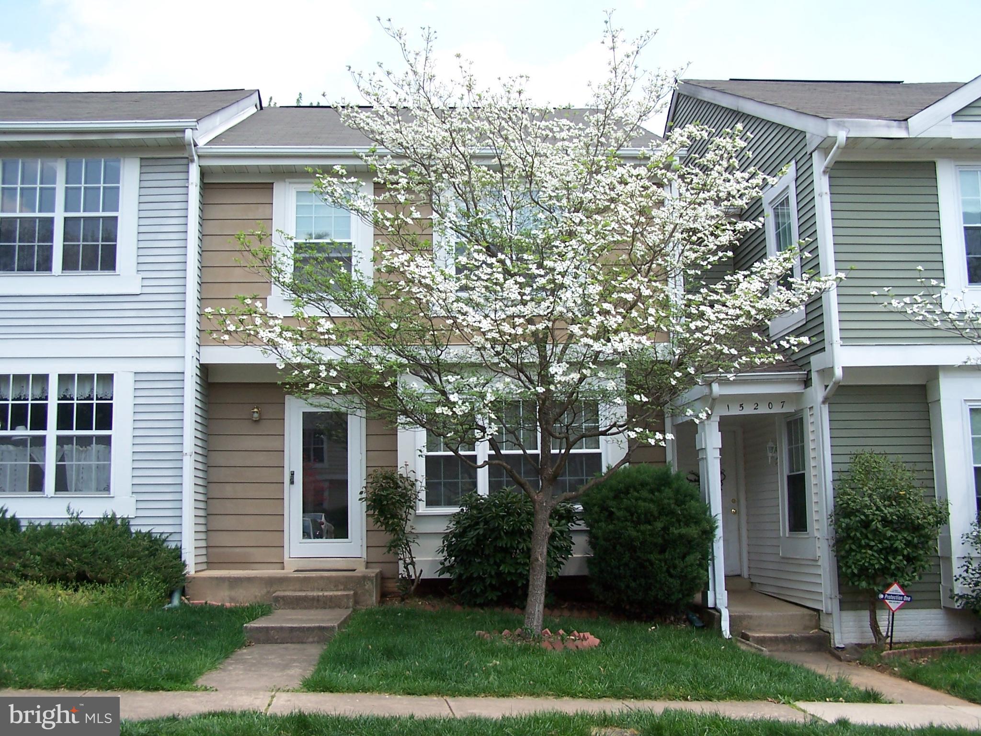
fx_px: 1077
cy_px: 368
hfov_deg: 49.0
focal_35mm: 38
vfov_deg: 37.7
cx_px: 490
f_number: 4
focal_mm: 6.3
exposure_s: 1/350
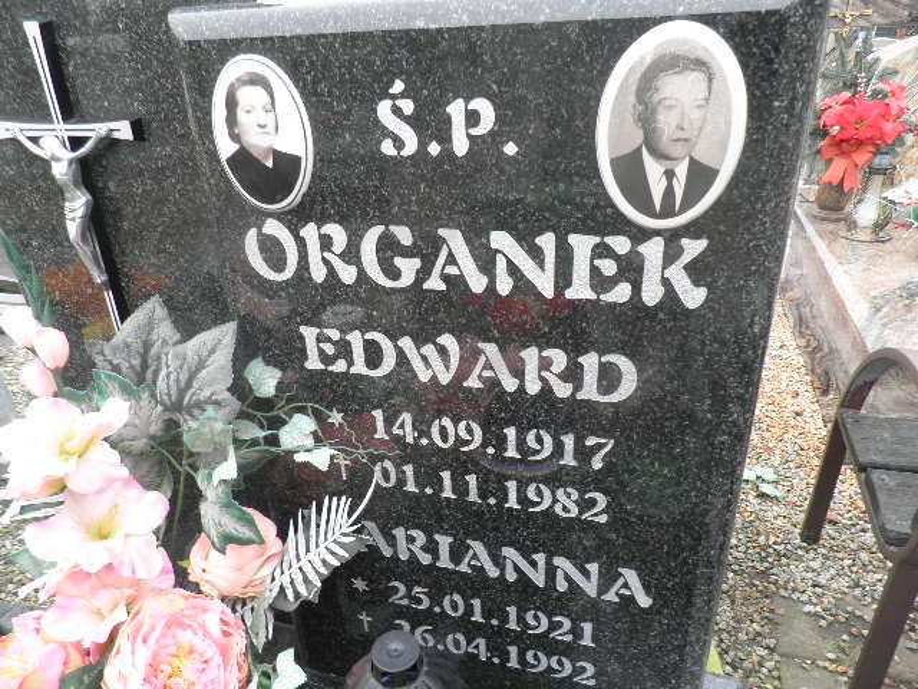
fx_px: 636
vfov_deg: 56.8
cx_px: 459
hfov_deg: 71.6
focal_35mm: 24
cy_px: 344
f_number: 3.3
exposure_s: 1/30
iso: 64
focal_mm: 4.3
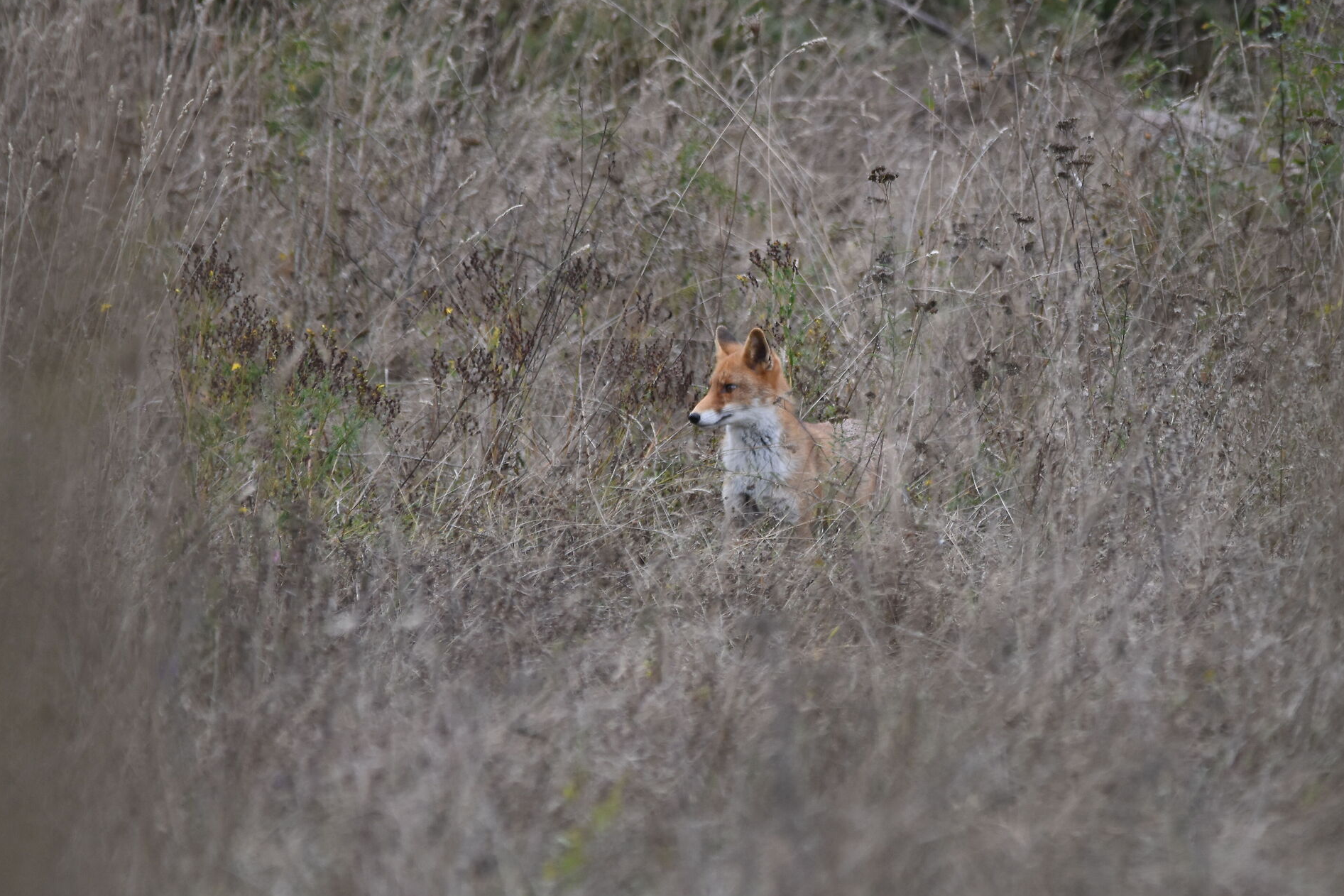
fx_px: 35501
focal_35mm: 951
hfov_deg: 2.2
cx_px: 792
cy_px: 417
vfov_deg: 1.4
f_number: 6.3
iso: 800
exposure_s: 1/500
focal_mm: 500
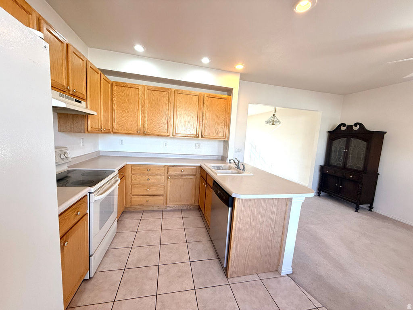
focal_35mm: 14
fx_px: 167
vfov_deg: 85.7
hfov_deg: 102.1
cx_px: 206
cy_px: 155
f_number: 2.2
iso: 125
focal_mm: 2.22
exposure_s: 1/120
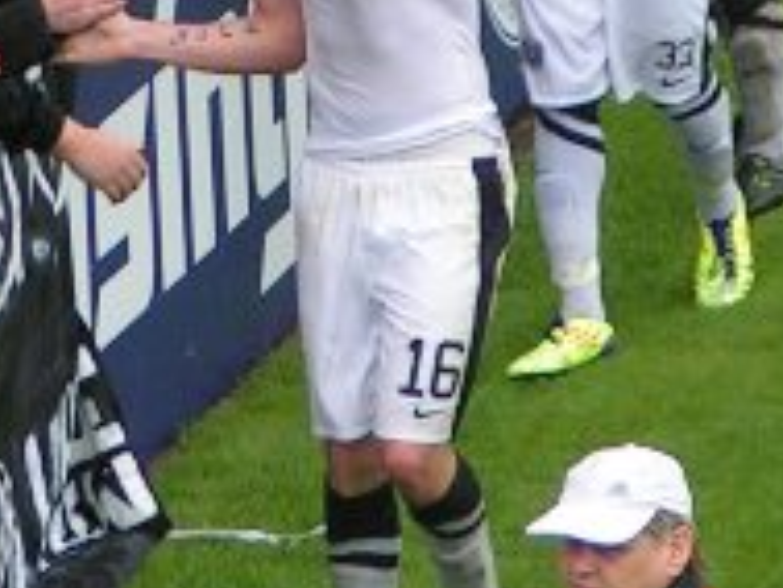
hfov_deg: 2.4
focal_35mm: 832
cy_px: -224
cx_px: 137
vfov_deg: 1.8
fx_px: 18831
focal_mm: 30.1
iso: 50
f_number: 3.5
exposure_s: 1/200
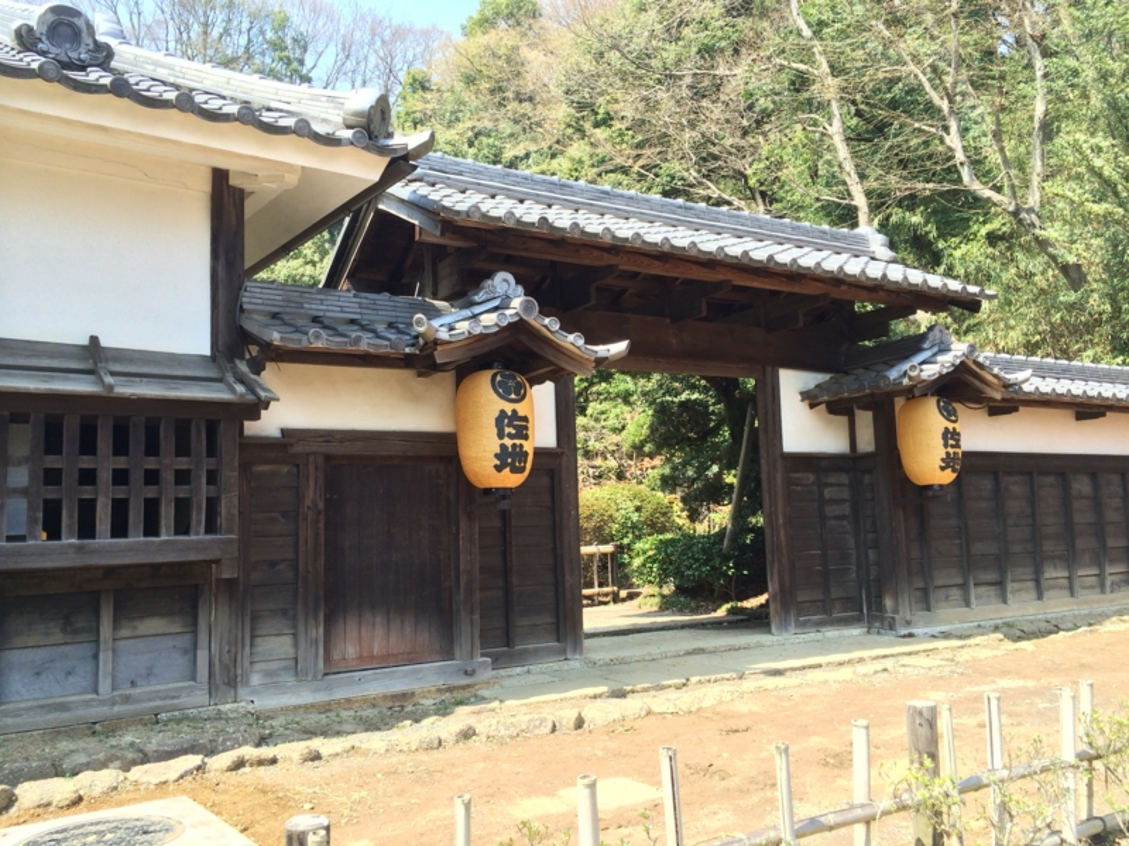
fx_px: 978
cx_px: 564
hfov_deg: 60.0
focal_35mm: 30
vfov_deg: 46.8
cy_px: 423
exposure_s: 1/342
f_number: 2.2
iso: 32
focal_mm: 4.12
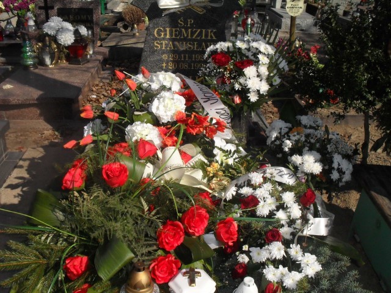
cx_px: 196
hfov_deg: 52.6
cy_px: 146
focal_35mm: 35
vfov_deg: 40.7
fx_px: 395
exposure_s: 1/750
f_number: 8.4
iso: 200
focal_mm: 6.3
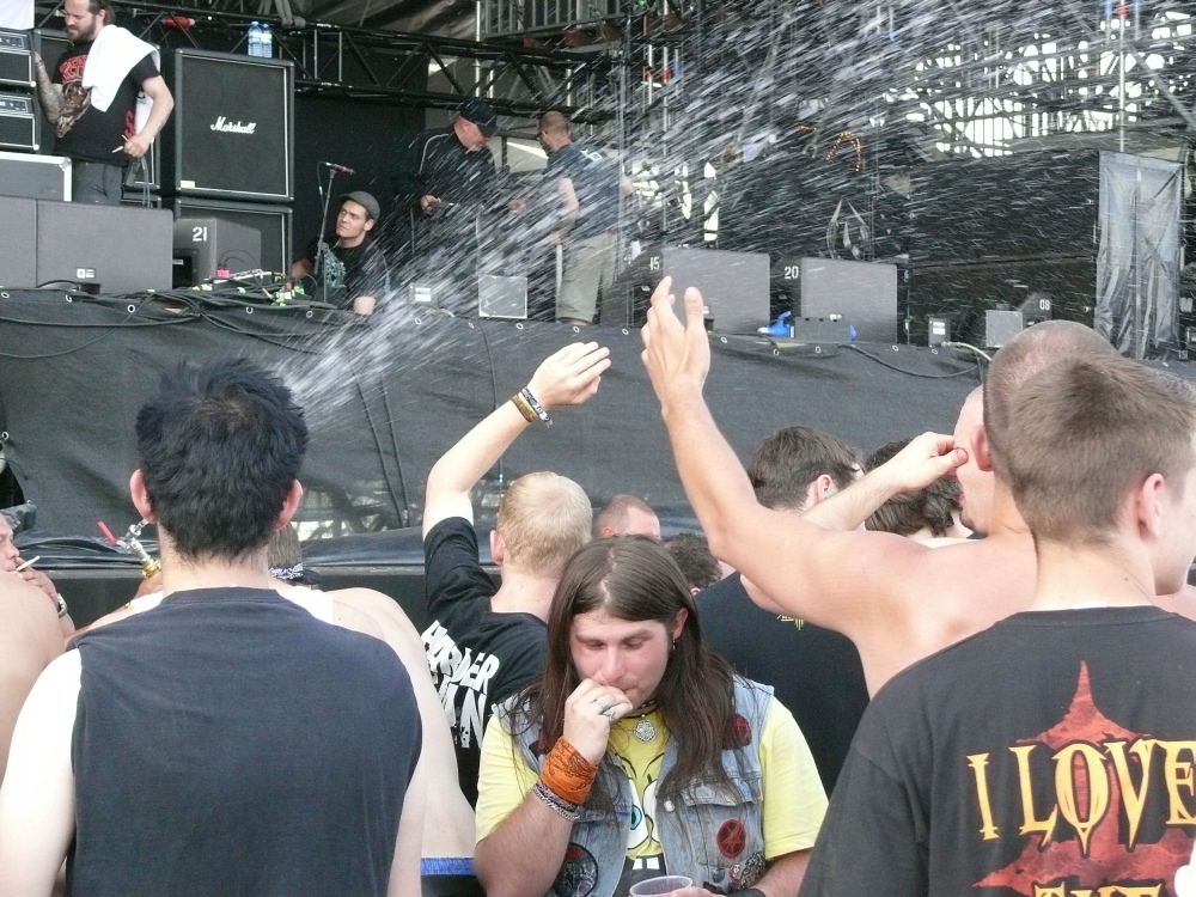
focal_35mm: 100
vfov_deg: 14.8
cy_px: 448
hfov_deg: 19.6
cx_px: 598
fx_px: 3455
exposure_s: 1/200
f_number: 4.5
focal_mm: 21.2
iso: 400
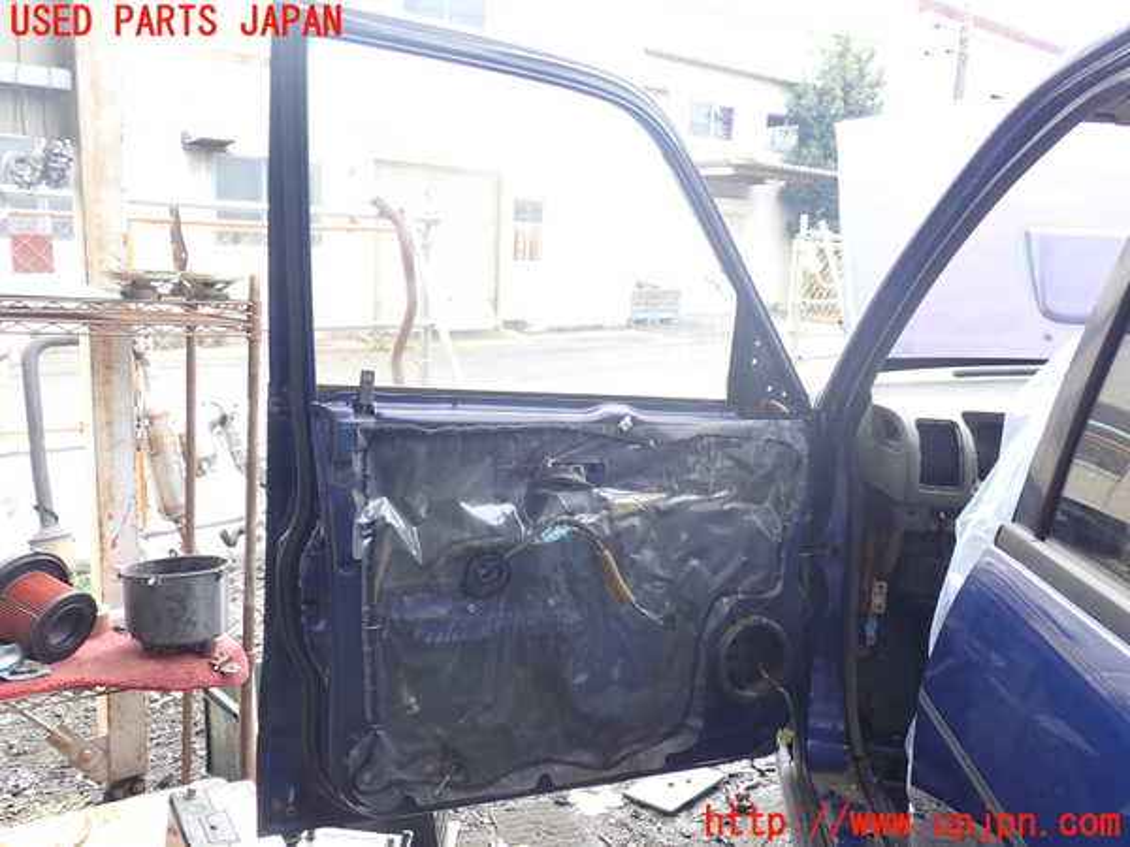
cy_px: 424
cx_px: 565
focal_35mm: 30
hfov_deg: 60.0
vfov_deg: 46.8
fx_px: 979
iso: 100
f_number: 3.2
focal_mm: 5.4
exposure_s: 1/80
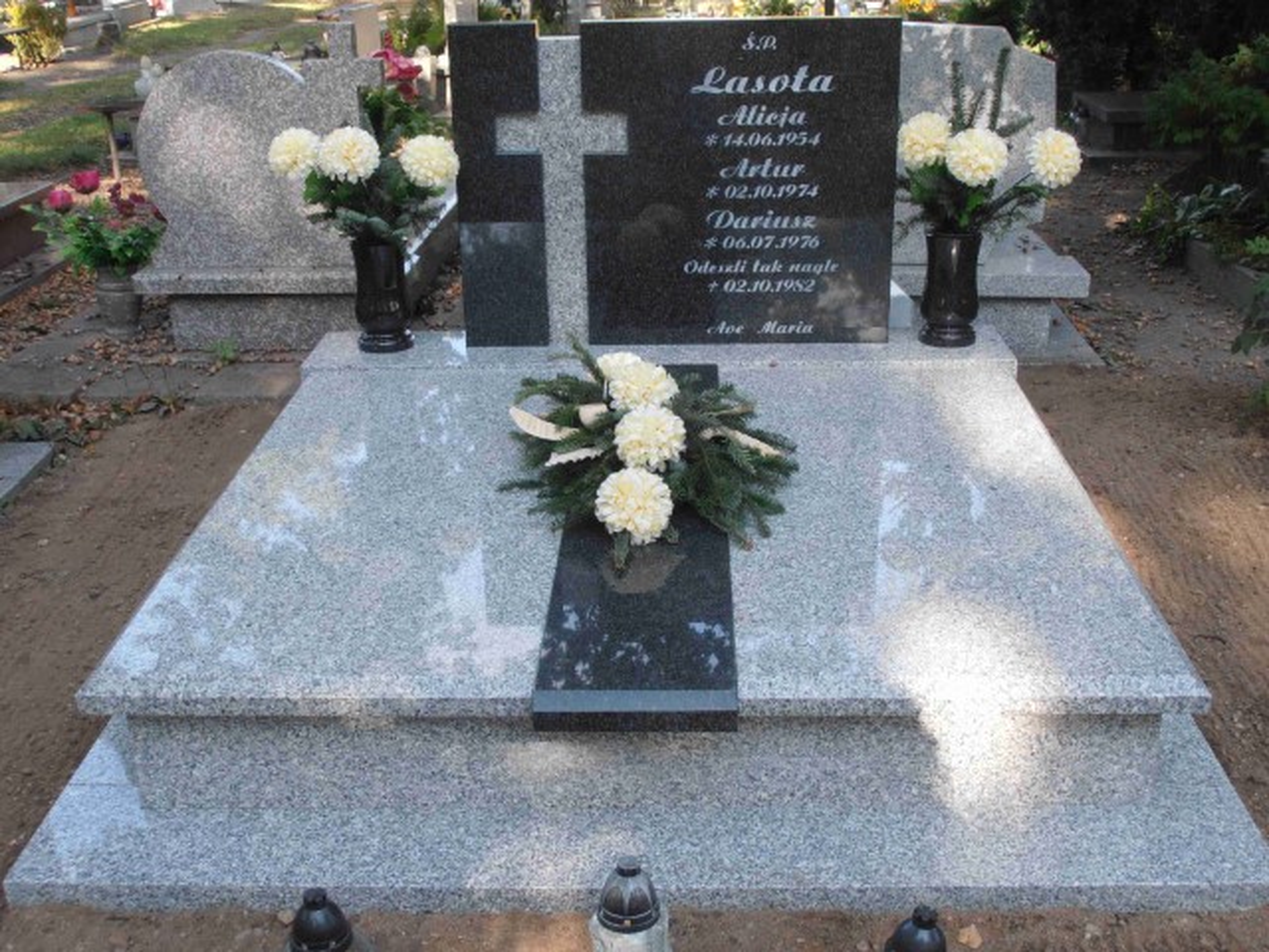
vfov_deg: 32.9
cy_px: 476
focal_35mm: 44
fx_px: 1613
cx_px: 634
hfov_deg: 42.9
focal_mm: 7.87
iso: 80
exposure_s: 1/100
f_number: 4.2
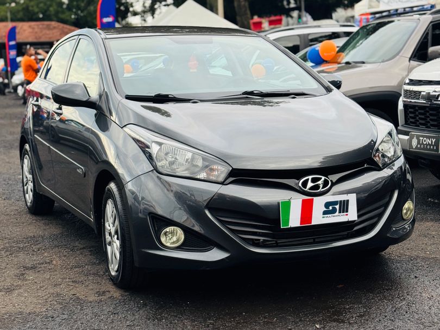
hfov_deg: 39.6
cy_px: 165
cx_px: 220
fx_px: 610
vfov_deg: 30.3
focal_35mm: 48
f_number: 1.78
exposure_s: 1/802
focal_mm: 6.76
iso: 64
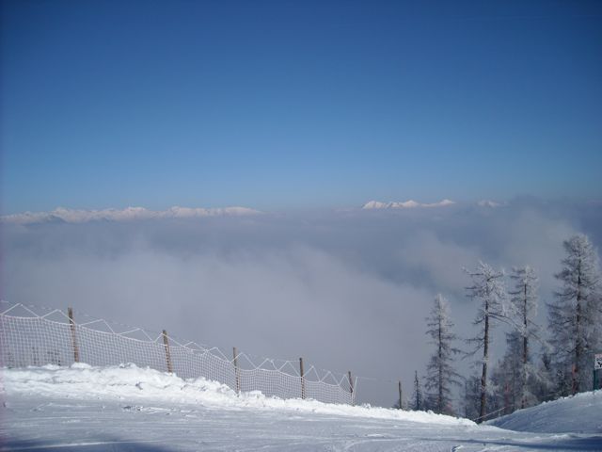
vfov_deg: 40.7
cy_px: 226
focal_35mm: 35
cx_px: 301
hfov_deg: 52.6
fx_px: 609
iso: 64
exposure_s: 1/877
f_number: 5.6
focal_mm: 5.7
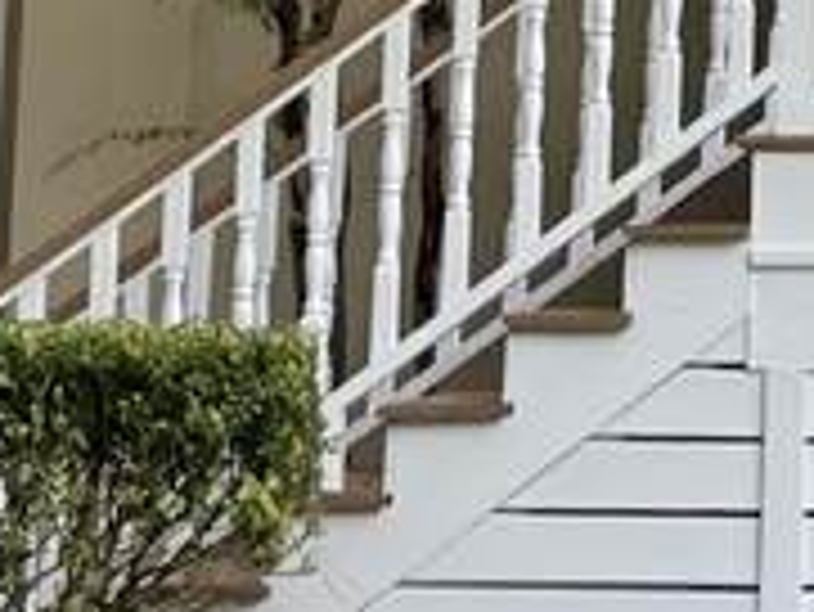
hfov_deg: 10.4
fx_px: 4330
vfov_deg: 7.7
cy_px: -724
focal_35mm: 184
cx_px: 1156
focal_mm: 5.1
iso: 50
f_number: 1.6
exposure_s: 1/676
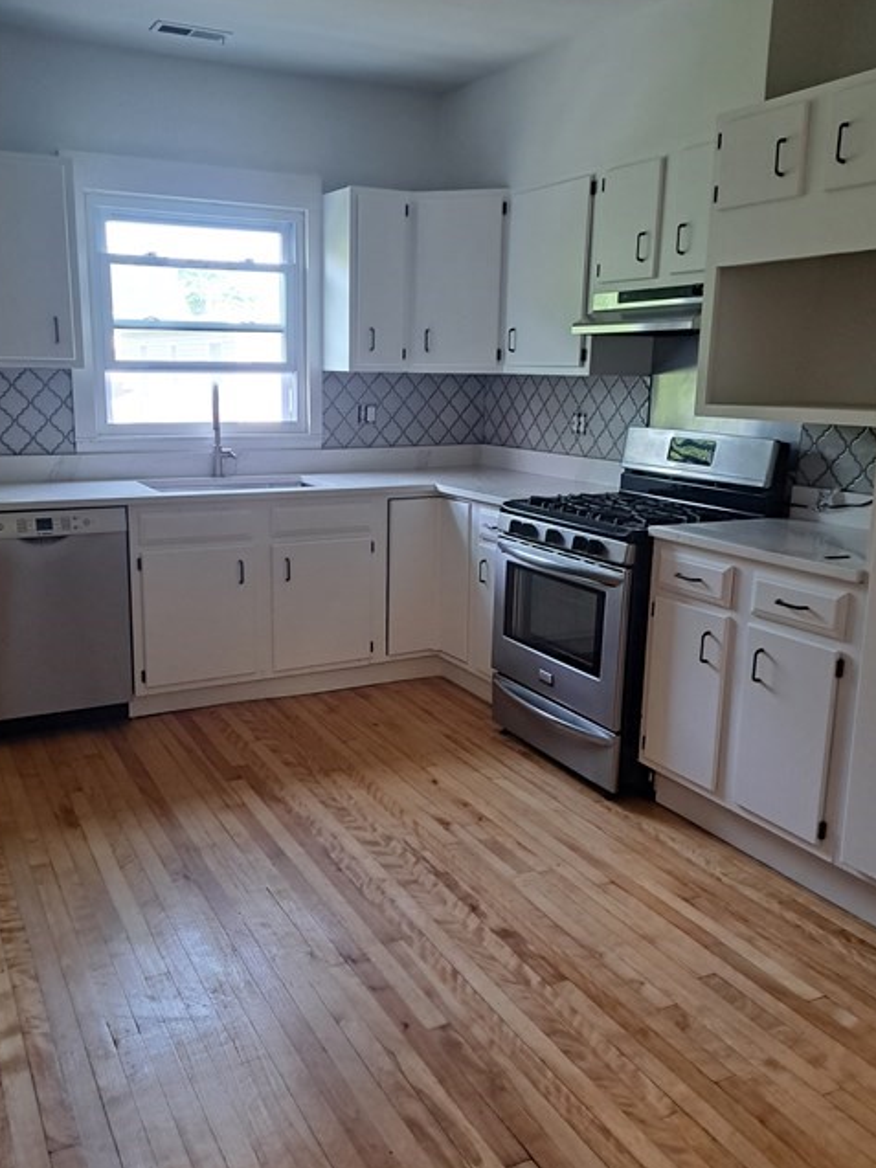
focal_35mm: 29
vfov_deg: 61.7
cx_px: 384
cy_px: 591
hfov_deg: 48.1
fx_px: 979
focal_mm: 5.23
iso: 160
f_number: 1.8
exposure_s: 1/60
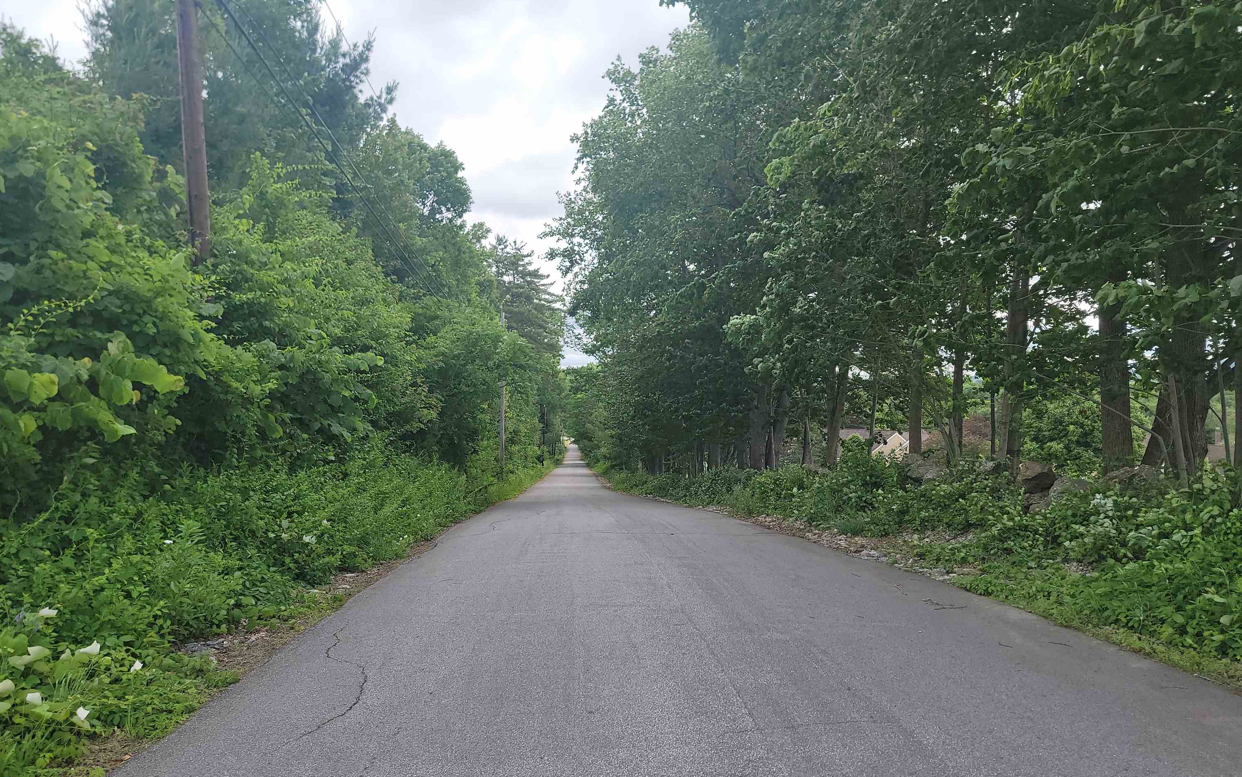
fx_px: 880
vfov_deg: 47.6
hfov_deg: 70.4
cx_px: 631
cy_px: 405
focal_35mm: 26
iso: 16
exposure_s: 1/248
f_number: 1.8
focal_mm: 6.7
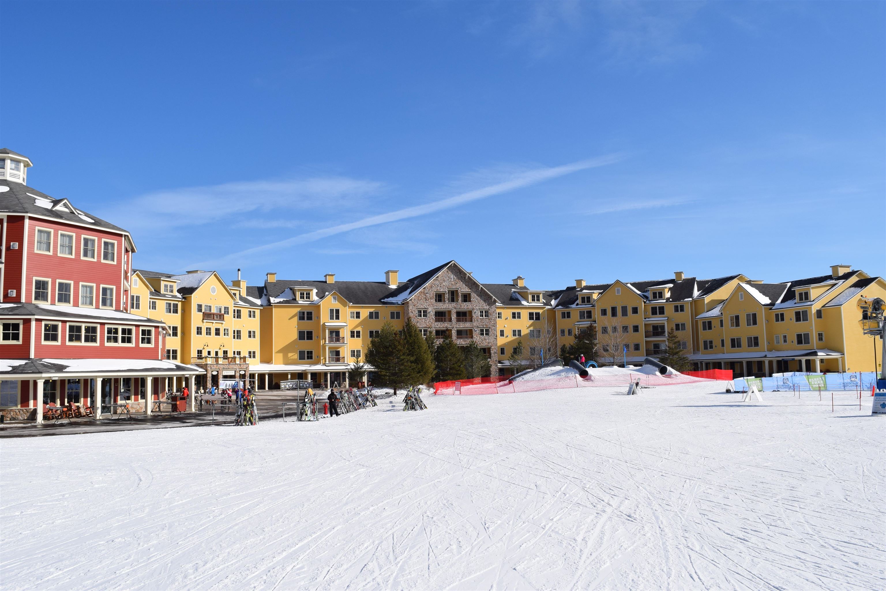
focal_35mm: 27
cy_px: 296
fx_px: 664
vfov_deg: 47.9
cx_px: 443
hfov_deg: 67.4
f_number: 11
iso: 200
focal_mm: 18
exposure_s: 1/500
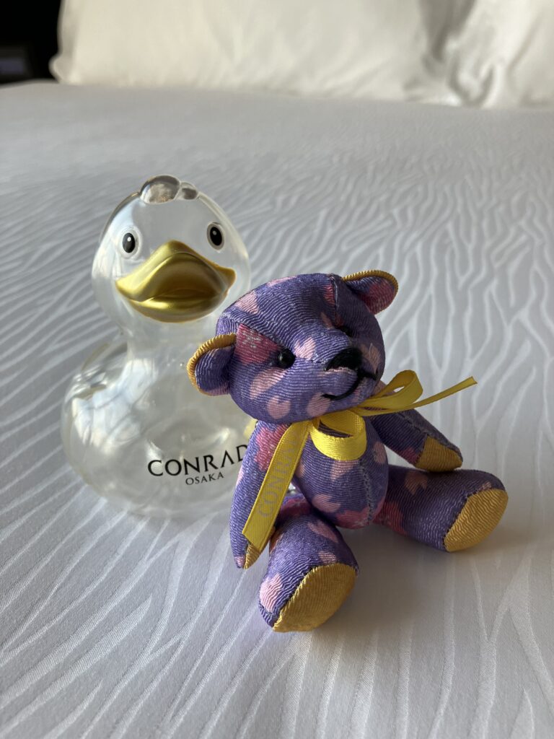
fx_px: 597
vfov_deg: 63.4
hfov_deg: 49.7
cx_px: 277
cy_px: 370
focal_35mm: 28
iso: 40
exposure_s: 1/120
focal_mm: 3.99
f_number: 1.8
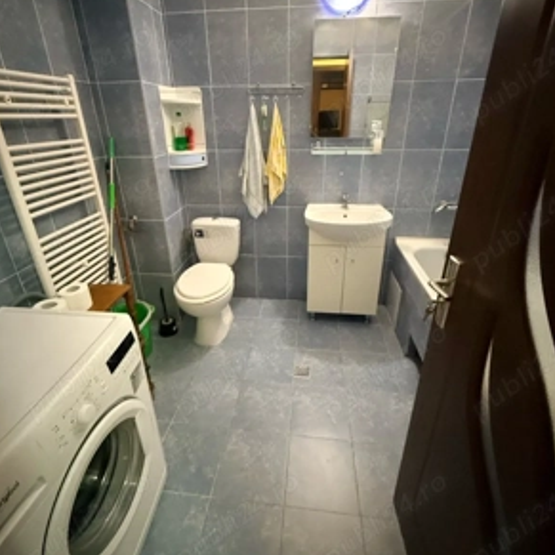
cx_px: 275
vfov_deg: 83.6
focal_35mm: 17
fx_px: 308
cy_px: 246
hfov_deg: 84.0
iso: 1250
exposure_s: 1/33
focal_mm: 2.22
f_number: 2.2
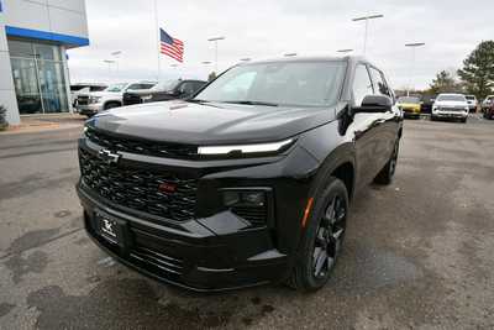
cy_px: 165
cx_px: 247
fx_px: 261
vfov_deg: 64.6
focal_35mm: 19
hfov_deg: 86.9
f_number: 5.6
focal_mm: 13
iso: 200
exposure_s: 1/250
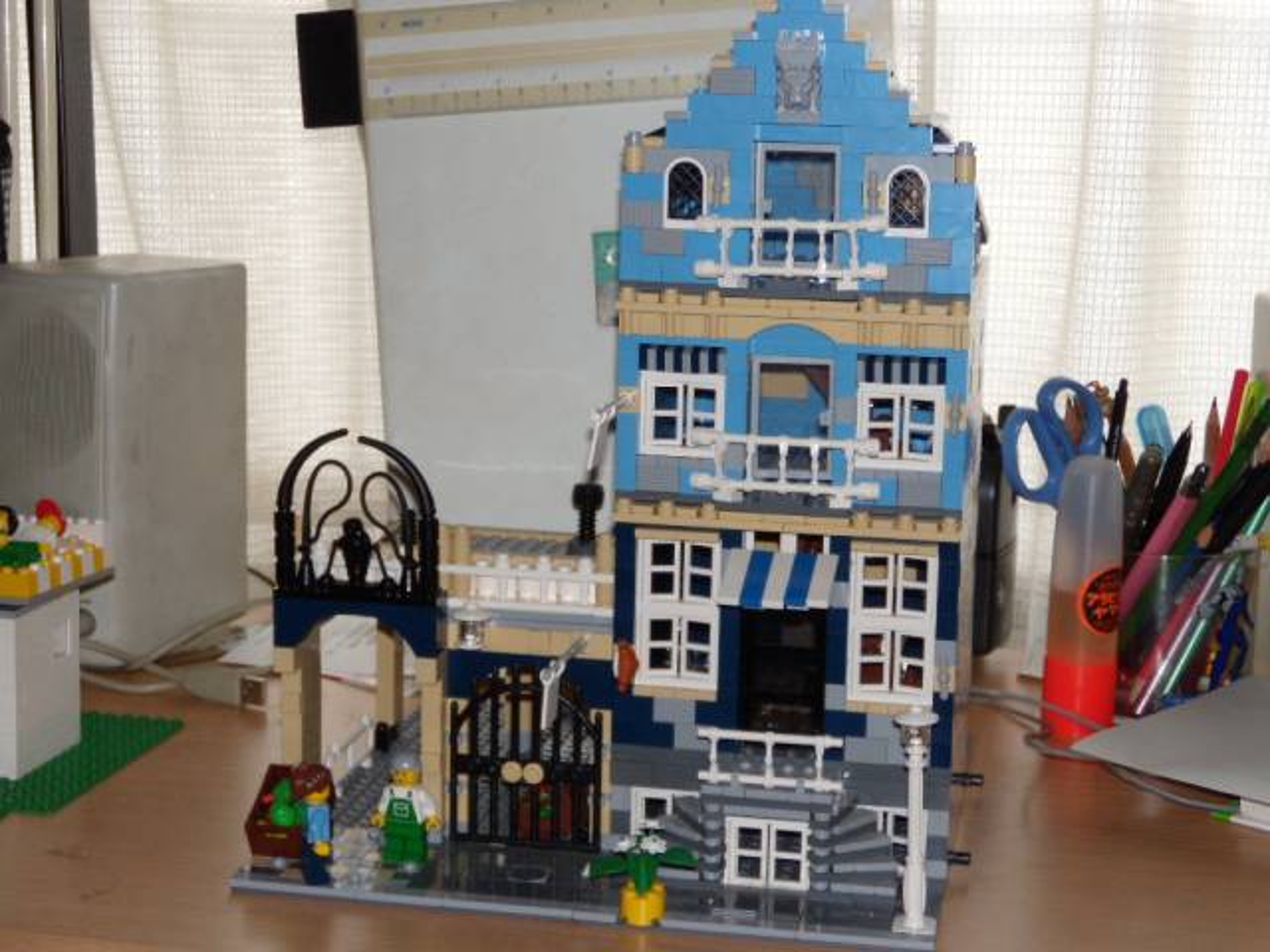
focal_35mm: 58
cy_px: 476
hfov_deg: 33.2
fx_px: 2128
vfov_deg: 25.2
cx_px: 635
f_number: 4
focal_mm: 10.4
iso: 80
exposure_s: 1/30
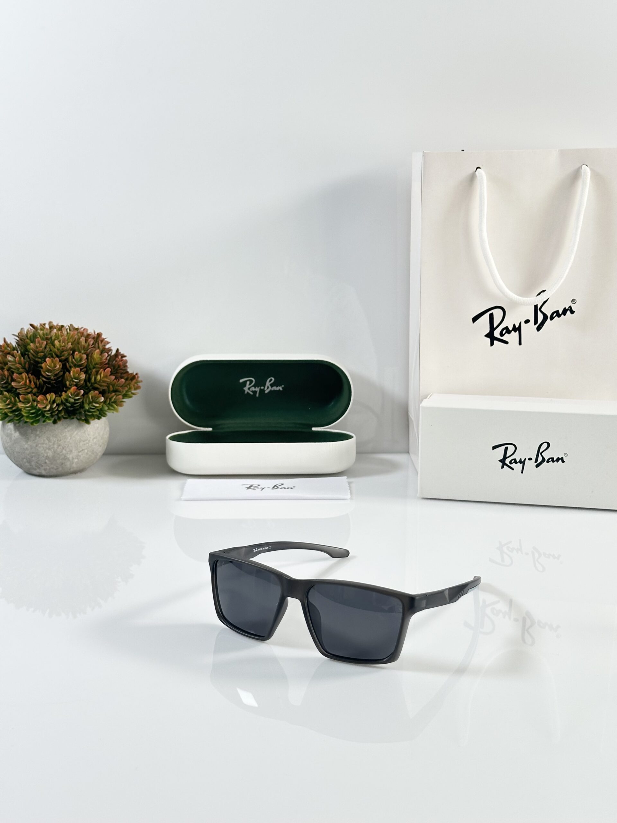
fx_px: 1141
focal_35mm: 48
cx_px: 308
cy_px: 412
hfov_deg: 30.3
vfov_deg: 39.7
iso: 64
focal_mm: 6.86
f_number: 1.78
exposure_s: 1/100
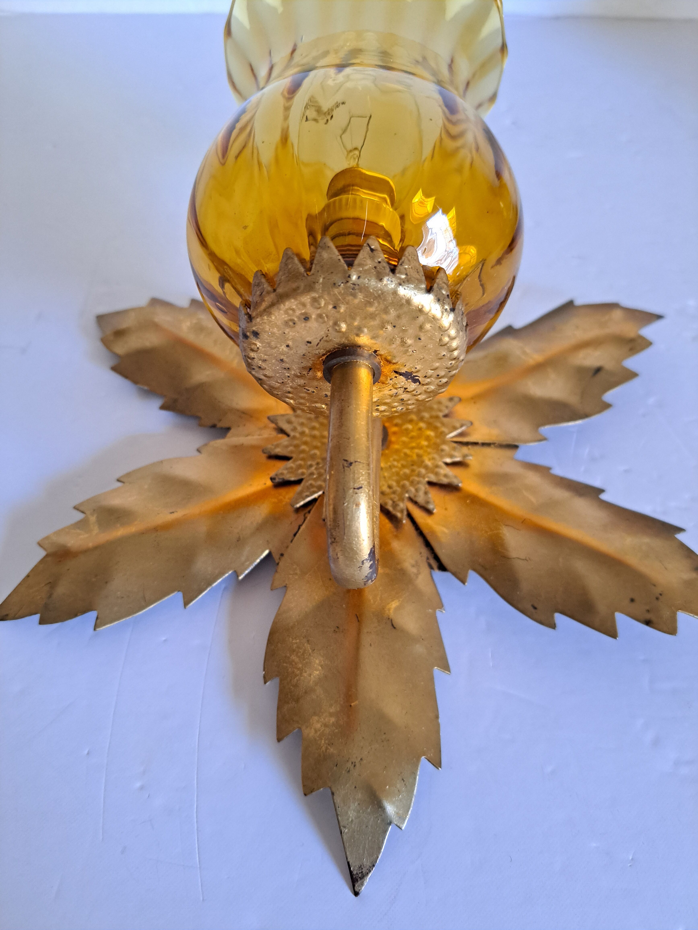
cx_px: 349
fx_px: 645
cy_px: 465
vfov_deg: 71.6
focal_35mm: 24
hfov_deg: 56.8
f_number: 1.8
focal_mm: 5.23
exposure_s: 1/25
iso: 320
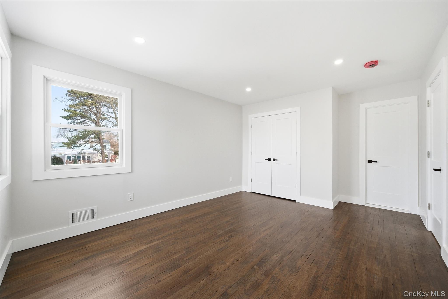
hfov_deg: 108.3
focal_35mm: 13
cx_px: 224
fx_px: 162
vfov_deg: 85.4
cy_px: 150
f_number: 8
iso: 500
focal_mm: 13
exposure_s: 1/800
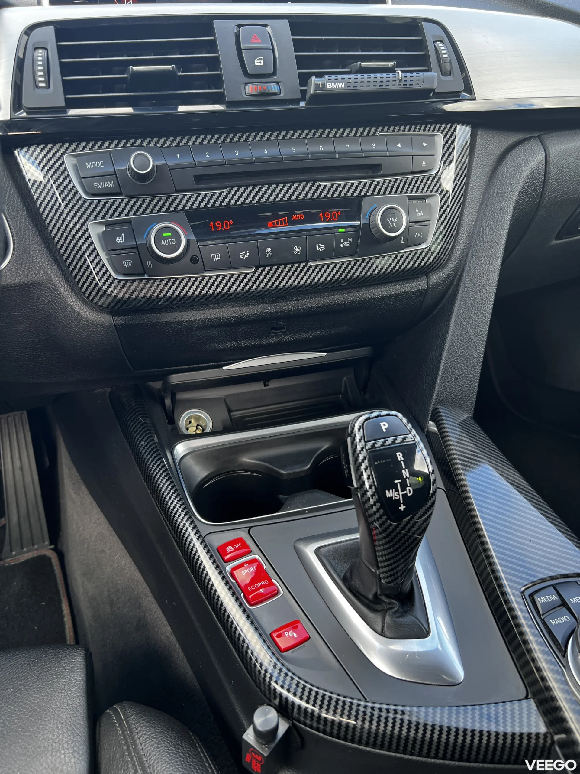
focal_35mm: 26
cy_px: 387
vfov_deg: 67.3
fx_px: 581
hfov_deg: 53.1
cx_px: 290
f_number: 1.5
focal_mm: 5.7
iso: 100
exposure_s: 1/121
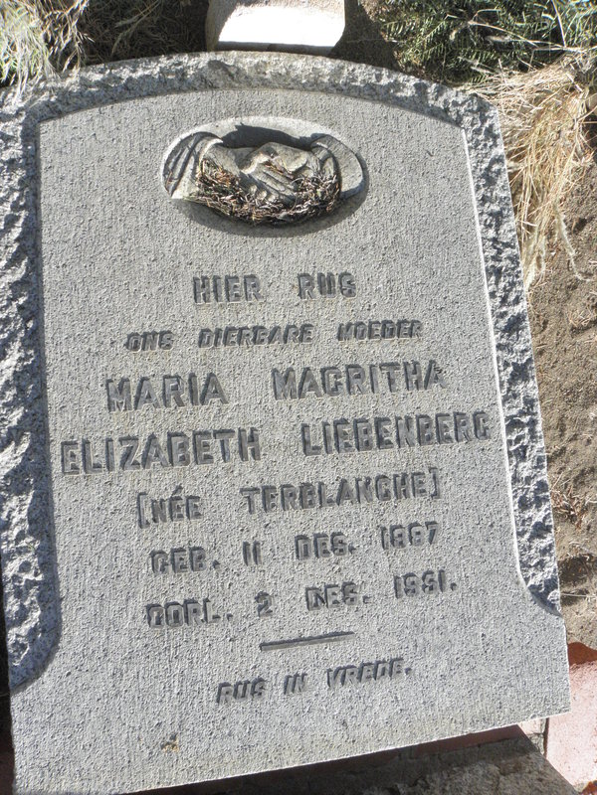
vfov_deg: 67.3
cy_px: 398
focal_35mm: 26
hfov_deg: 53.1
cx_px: 298
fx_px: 598
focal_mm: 4.6
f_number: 6.3
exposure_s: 1/400
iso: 200
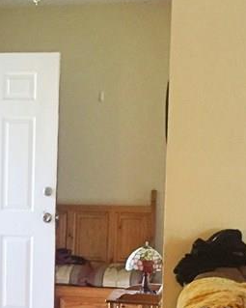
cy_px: 244
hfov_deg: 16.4
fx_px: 829
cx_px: -18
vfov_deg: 20.8
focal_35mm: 91
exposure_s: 1/30
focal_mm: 4.15
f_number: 2.2
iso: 160
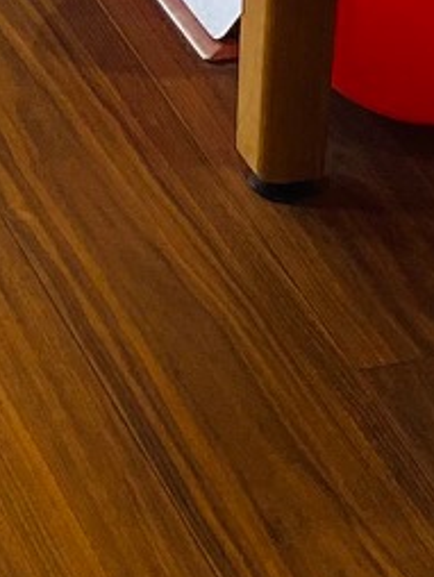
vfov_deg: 7.6
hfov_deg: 7.0
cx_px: -377
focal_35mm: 206
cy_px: -1465
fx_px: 3438
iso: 32
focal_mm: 4.25
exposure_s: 1/331
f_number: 1.8
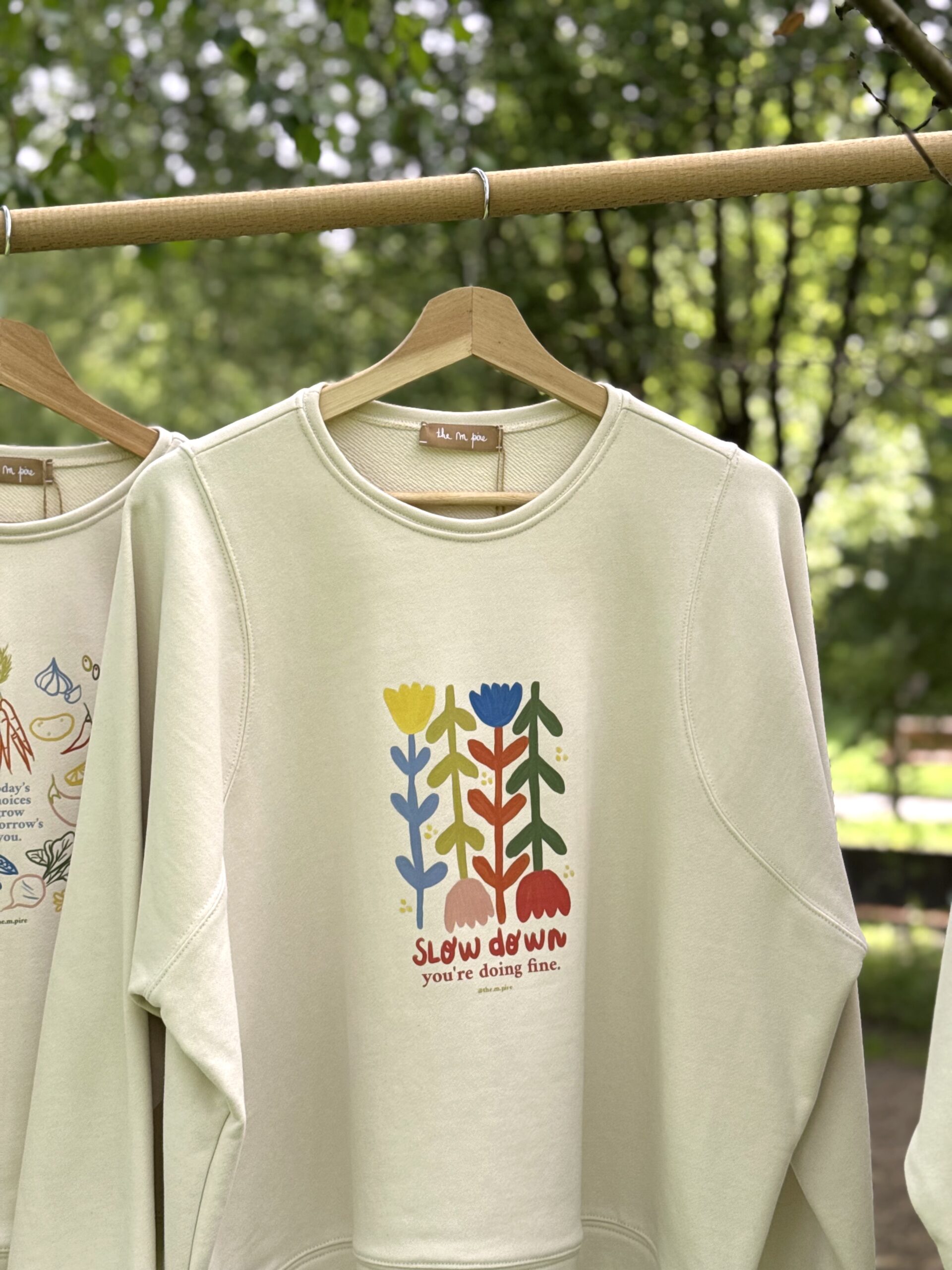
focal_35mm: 48
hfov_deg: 30.3
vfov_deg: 39.7
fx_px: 1760
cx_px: 476
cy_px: 635
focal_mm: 6.76
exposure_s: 1/980
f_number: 1.78
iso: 64
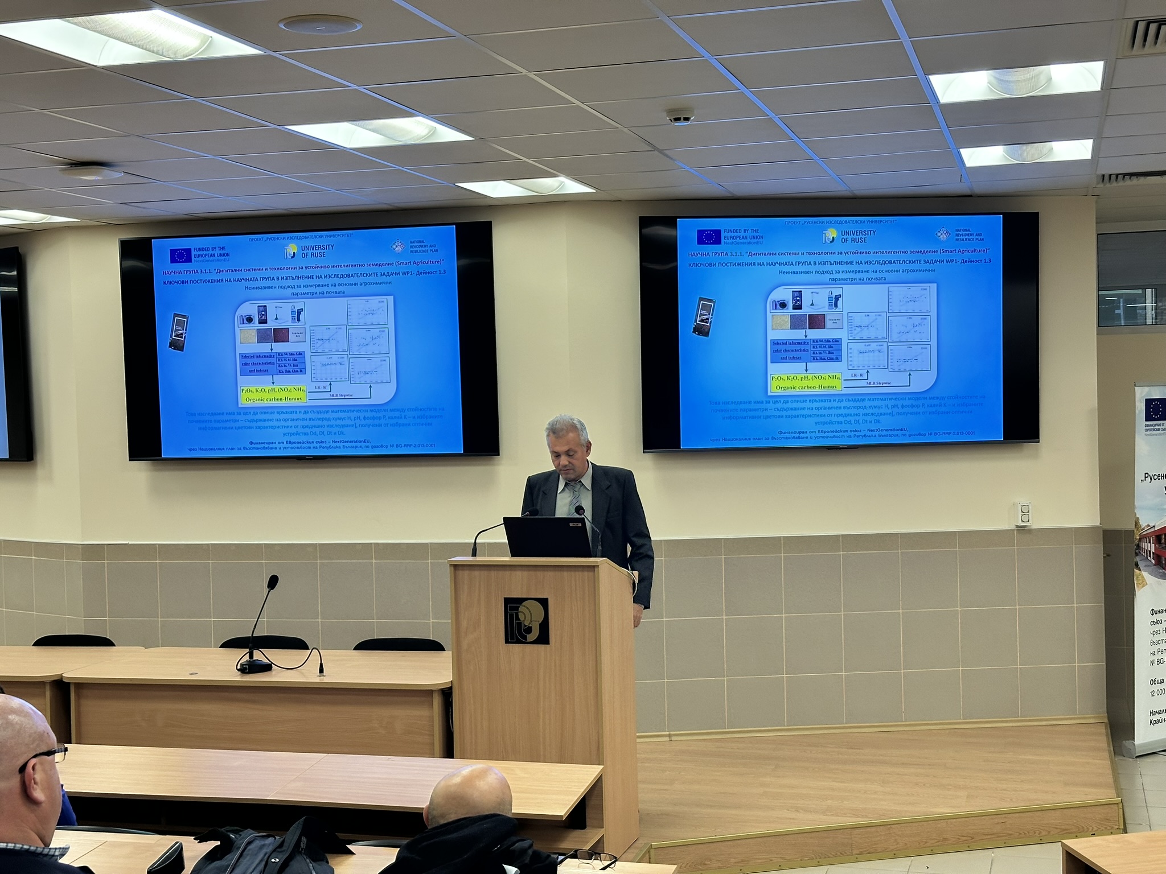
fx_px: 1617
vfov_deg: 30.3
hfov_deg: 39.7
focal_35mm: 48
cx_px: 583
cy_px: 437
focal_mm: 6.86
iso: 64
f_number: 1.78
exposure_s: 1/100
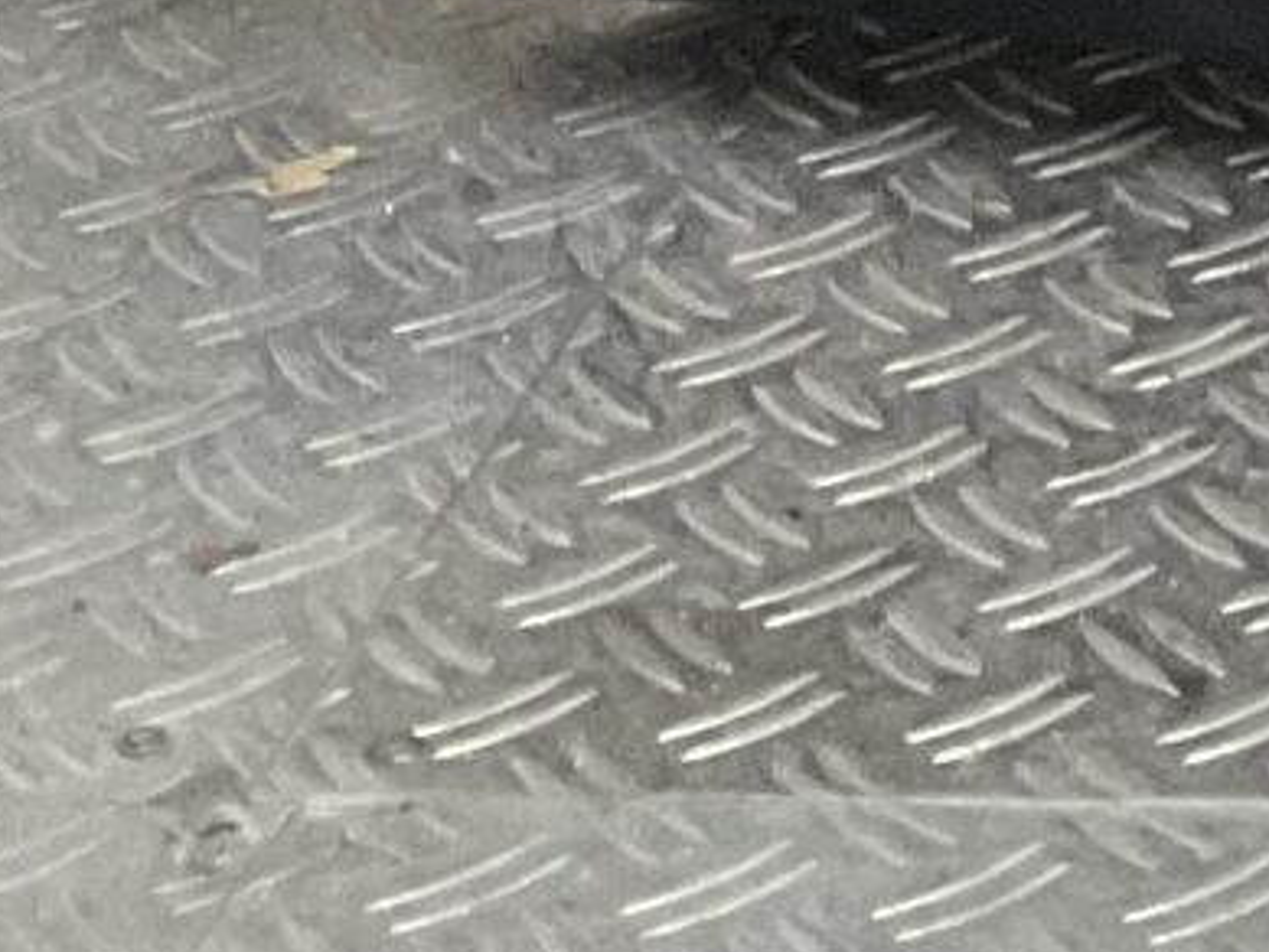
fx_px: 7004
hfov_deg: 9.2
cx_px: 3109
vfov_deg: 7.0
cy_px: -1920
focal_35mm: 191
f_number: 1.8
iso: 50
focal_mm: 3
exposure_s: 1/60
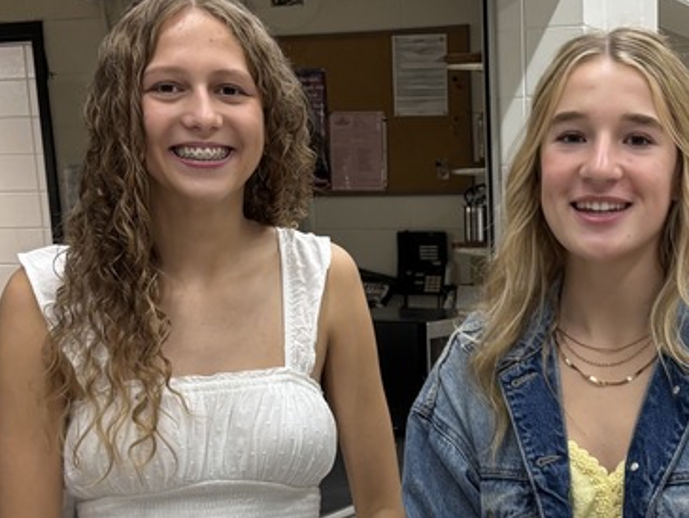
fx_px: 1453
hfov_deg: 26.0
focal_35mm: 73
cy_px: 567
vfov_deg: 19.4
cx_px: 587
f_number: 1.6
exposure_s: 1/60
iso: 100
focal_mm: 5.96
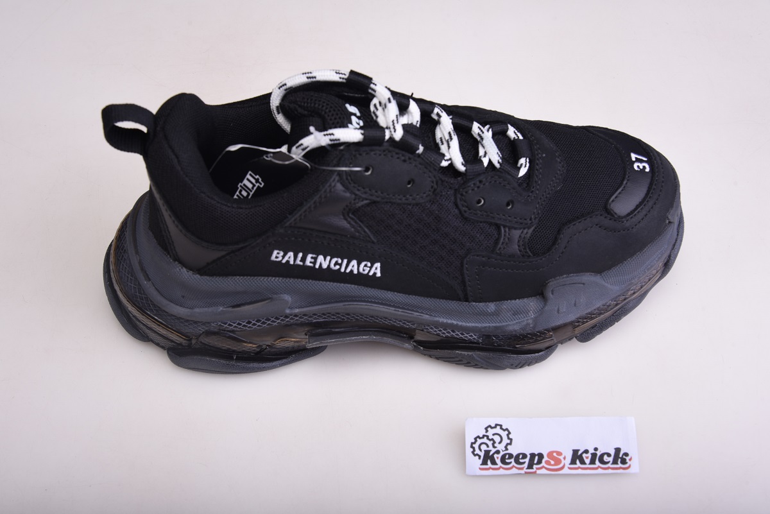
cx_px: 385
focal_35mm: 48
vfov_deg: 28.1
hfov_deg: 41.1
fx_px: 1027
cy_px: 257
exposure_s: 1/200
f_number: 11
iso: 100
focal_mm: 48
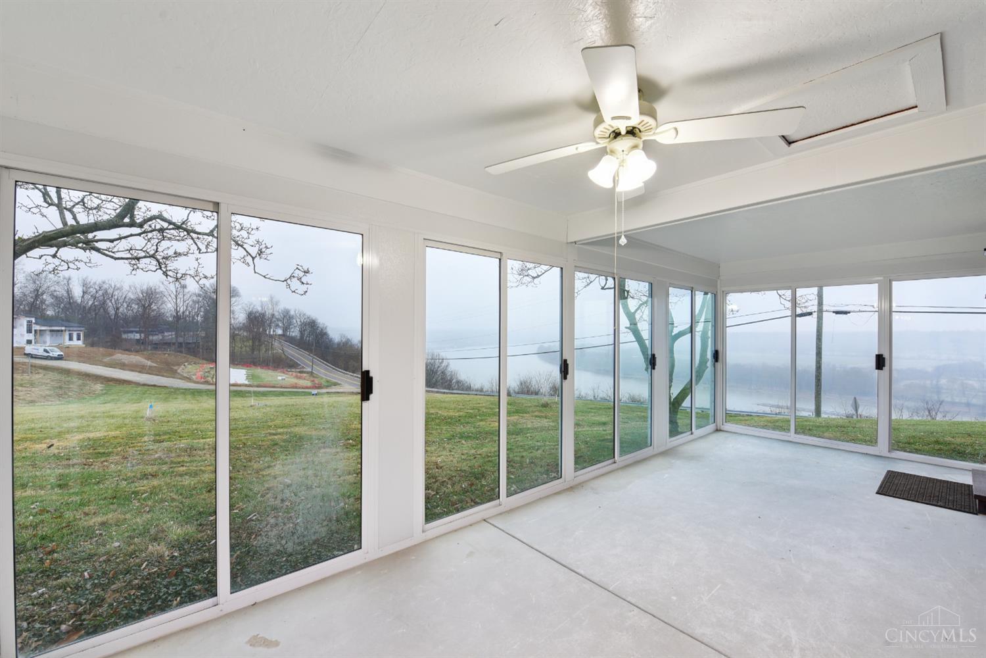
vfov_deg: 81.2
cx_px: 493
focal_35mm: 14
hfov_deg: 104.3
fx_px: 383
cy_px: 329
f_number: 8
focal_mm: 14
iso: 400
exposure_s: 1/25
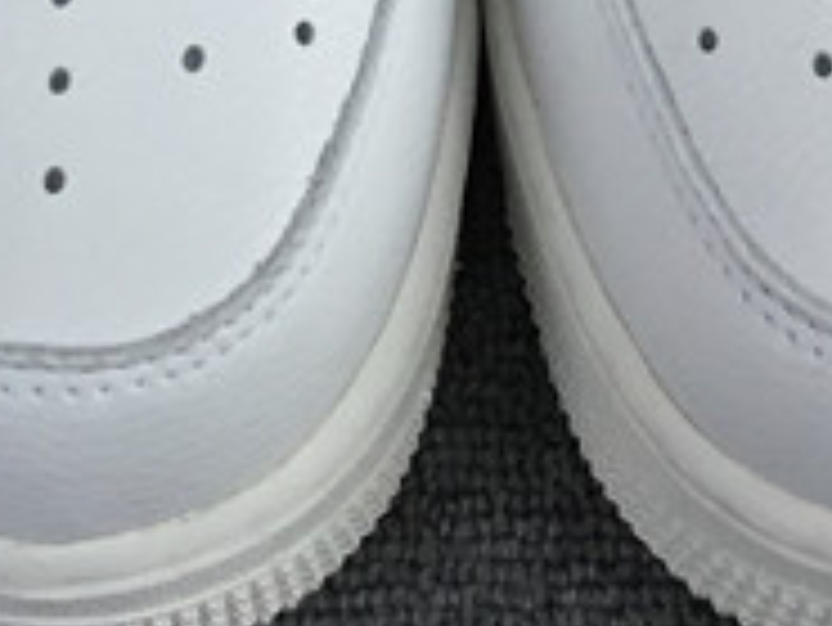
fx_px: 3632
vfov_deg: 9.2
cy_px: -615
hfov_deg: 13.1
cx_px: 378
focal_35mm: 151
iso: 25
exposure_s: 1/488
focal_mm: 3.3
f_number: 2.4
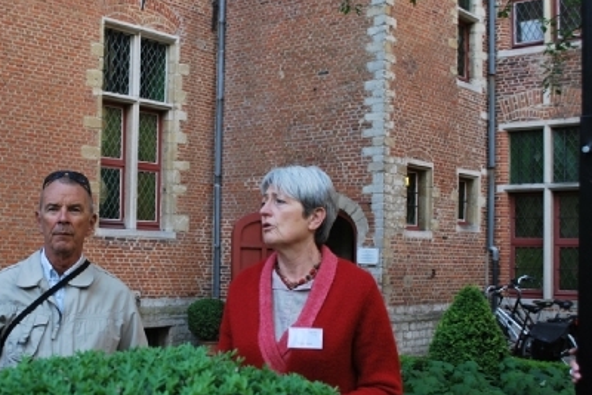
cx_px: 164
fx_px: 888
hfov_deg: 36.2
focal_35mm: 54
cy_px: 205
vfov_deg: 25.1
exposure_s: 1/125
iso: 140
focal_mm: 24
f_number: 5.6
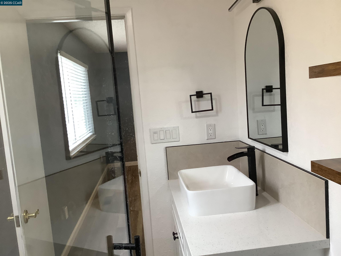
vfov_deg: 45.4
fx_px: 305
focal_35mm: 31
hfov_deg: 58.4
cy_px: 128
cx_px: 170
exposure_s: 1/60
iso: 125
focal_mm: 3.3
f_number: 2.4
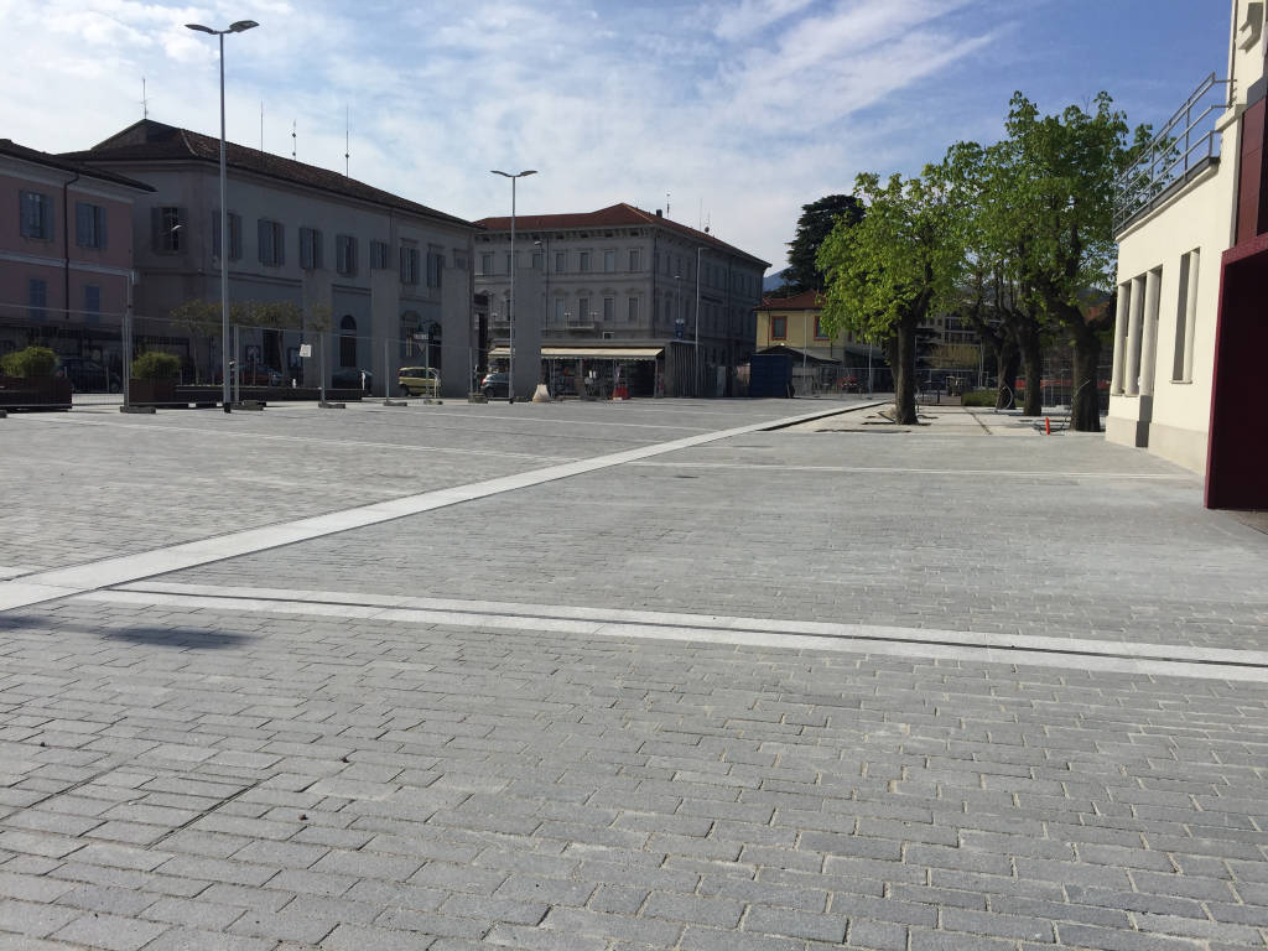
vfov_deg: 48.2
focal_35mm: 29
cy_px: 476
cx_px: 634
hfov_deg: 61.7
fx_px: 1062
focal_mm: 4.15
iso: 32
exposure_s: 1/3300
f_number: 2.2
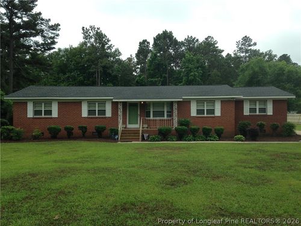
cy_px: 113
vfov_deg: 42.9
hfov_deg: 55.4
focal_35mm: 33
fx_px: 287
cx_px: 150
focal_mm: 4.12
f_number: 2.4
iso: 50
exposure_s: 1/502
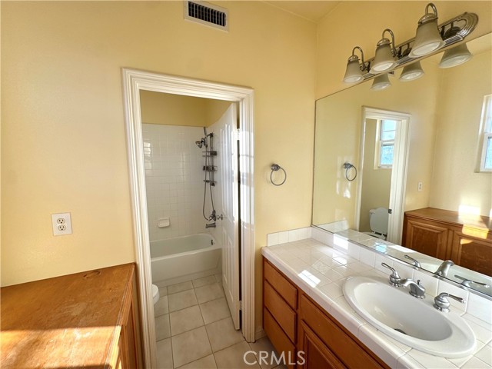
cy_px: 184
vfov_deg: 85.7
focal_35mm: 14
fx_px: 199
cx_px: 246
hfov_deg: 102.1
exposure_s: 1/249
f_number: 2.2
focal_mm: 2.22
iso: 40
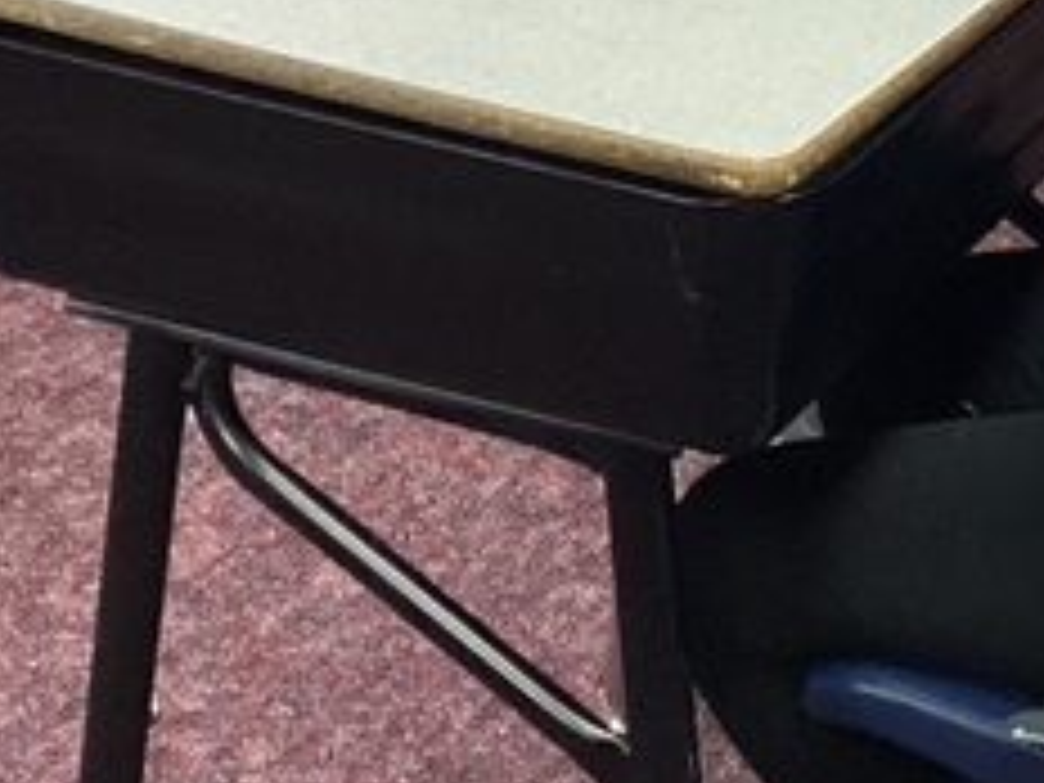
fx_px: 4132
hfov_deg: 14.0
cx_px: 1260
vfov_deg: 10.4
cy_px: -464
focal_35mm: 137
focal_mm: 3.3
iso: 320
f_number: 2.4
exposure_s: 1/60
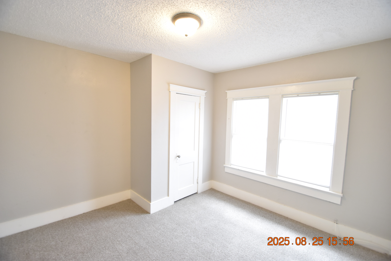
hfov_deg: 100.4
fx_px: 163
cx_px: 196
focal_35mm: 15
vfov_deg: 77.3
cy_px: 130
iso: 800
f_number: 3.5
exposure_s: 1/45
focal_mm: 10
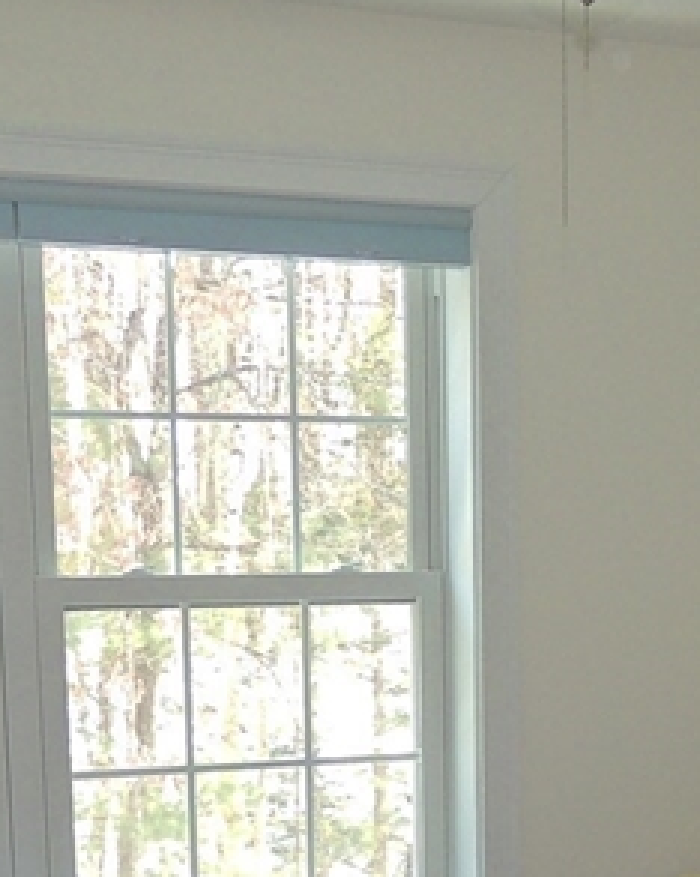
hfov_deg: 18.4
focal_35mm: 82
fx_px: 2126
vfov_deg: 22.1
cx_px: 622
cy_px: 949
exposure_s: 1/40
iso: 200
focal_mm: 4.3
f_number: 3
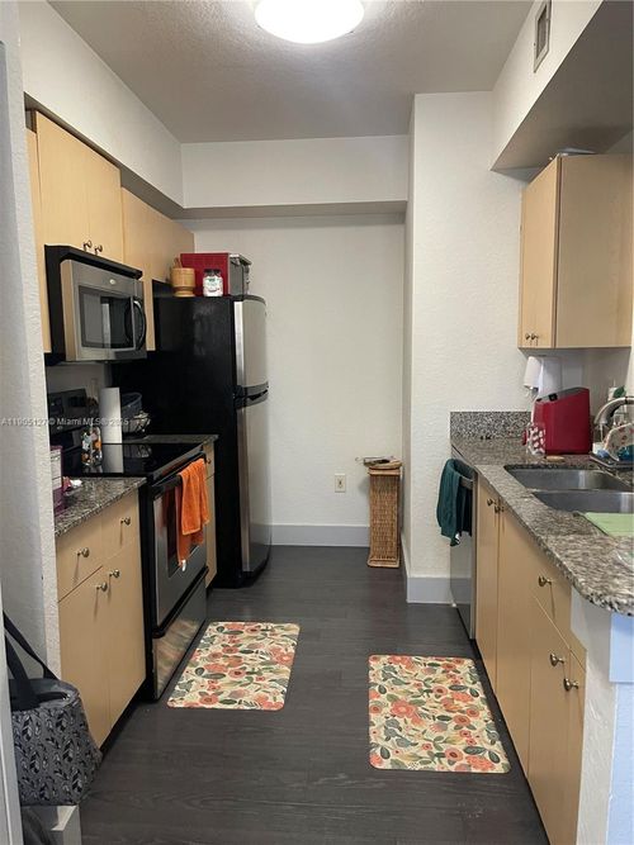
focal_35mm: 25
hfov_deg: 54.9
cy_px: 422
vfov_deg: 69.4
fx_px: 611
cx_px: 317
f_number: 1.6
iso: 320
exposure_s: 1/60
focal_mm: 5.1
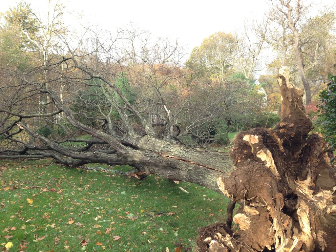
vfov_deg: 42.9
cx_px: 168
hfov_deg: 55.4
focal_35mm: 33
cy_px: 126
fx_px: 320
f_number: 2.4
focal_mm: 4.13
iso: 50
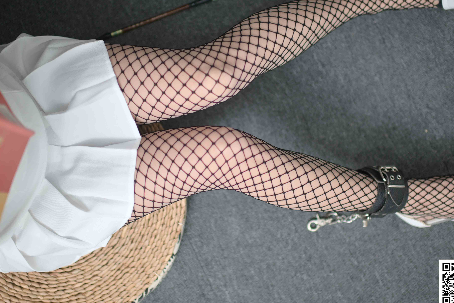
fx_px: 555
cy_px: 132
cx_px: 223
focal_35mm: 44
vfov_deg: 30.5
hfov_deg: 44.5
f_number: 1.4
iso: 400
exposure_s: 1/200
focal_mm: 35
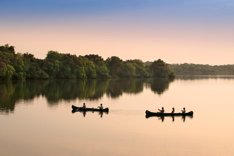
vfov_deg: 18.2
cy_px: 78
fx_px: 488
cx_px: 117
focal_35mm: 75
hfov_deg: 27.0
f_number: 9.5
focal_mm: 75
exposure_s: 1/250
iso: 280
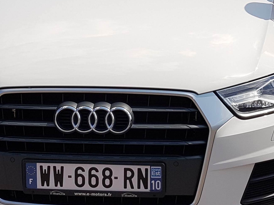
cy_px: 76
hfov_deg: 24.4
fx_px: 633
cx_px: 142
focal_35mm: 80
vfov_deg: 18.4
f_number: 1.7
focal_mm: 4.2
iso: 40
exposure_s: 1/3376
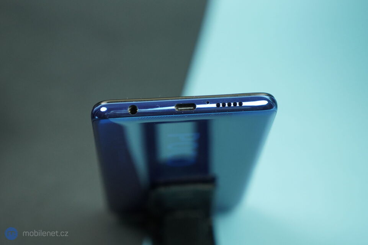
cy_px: 122
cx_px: 184
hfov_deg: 28.9
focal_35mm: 70
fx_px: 715
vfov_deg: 19.4
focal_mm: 70
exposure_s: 1/320
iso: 1600
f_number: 4
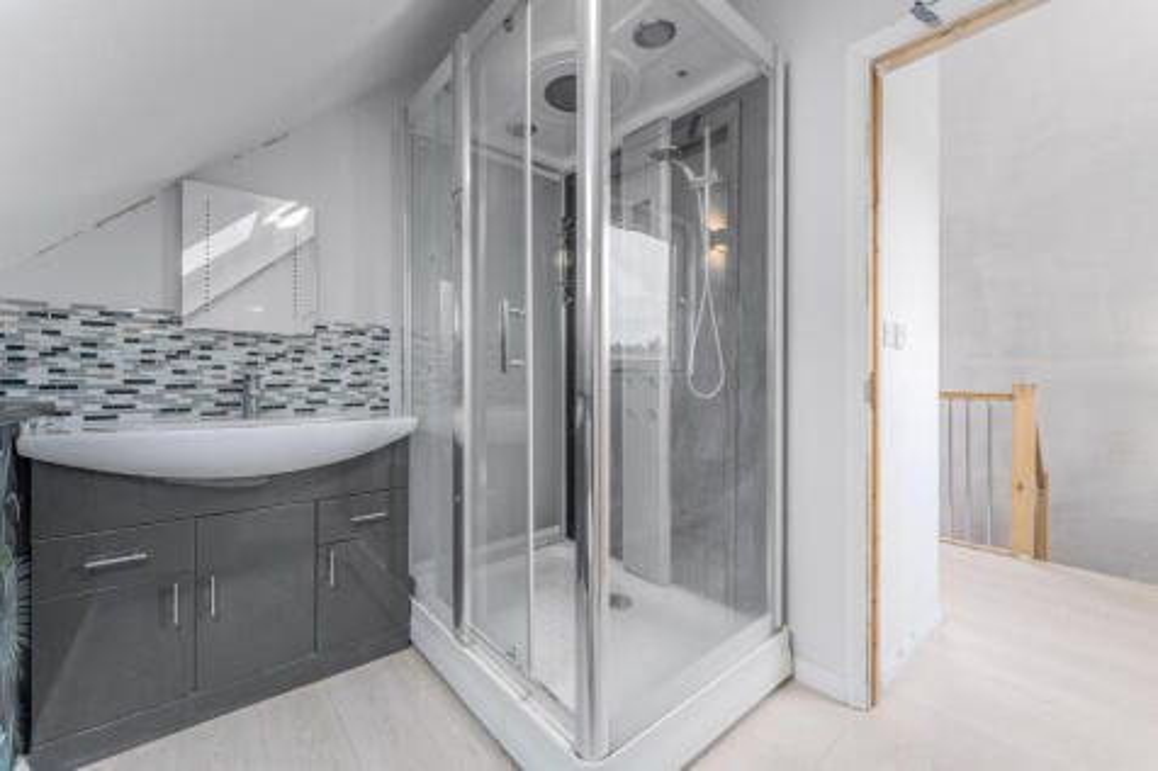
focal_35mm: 14
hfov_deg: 104.3
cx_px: 579
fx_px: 450
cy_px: 386
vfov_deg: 81.2
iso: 200
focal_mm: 14
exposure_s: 1/5
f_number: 8
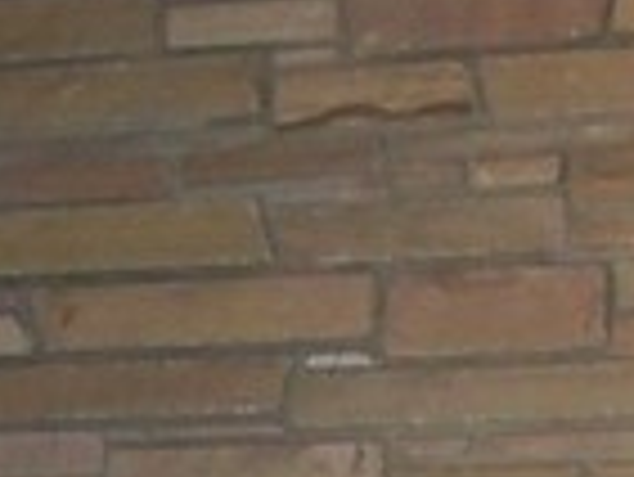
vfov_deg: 5.0
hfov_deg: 7.2
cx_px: 211
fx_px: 5059
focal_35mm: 276
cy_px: 1602
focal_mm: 6.3
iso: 200
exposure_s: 1/30
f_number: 2.8
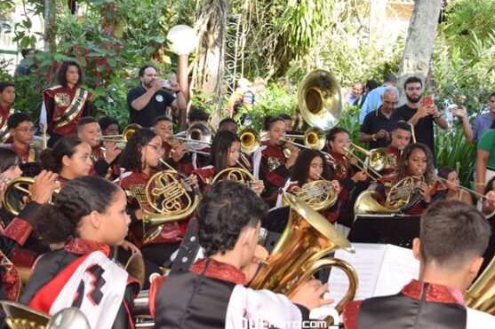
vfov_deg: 24.1
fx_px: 770
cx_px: 287
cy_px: 129
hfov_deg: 35.6
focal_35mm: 56
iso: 500
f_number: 5.6
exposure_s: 1/125
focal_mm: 28
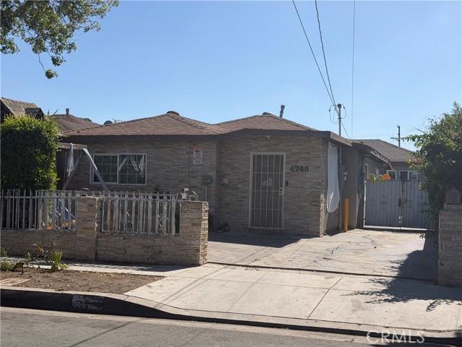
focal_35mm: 48
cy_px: 174
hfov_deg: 39.7
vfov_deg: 30.3
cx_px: 231
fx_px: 641
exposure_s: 1/7143
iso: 64
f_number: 1.78
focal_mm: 6.76
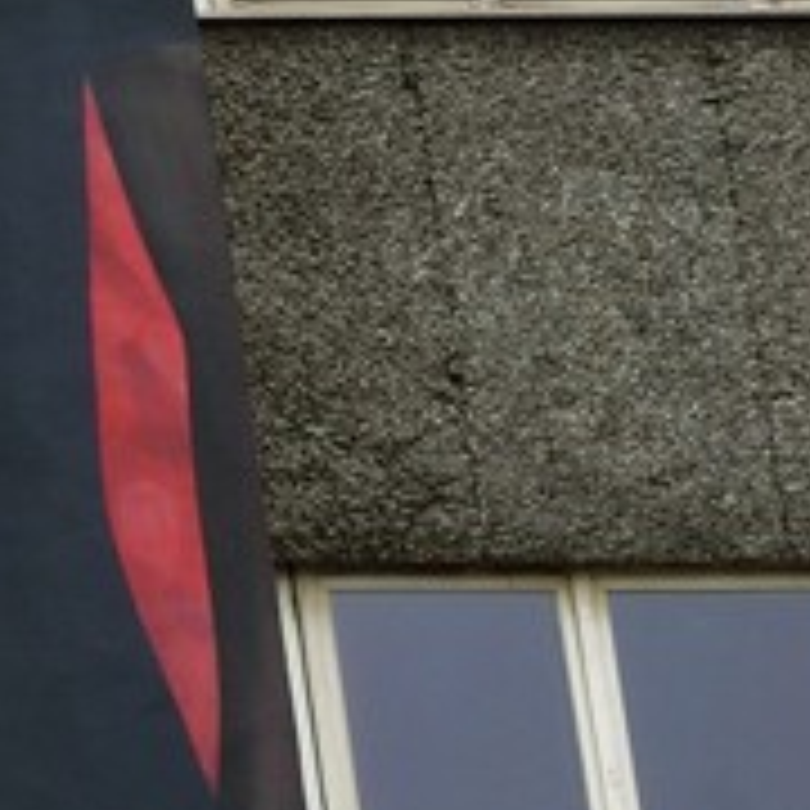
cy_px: 538
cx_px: -2390
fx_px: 6195
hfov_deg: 6.2
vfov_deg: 7.5
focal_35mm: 234
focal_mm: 31
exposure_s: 1/400
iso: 400
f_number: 10
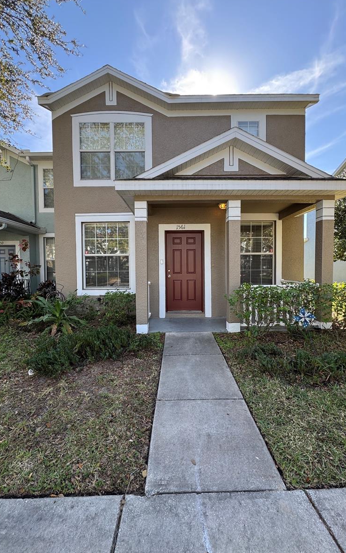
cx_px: 173
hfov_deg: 74.8
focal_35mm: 15
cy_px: 275
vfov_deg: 101.5
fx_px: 226
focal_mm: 2.22
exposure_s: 1/193
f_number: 2.2
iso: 40
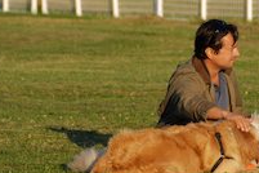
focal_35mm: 746
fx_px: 5367
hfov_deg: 2.8
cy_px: 70
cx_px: 220
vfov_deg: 1.8
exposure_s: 1/250
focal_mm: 200
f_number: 5.6
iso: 100
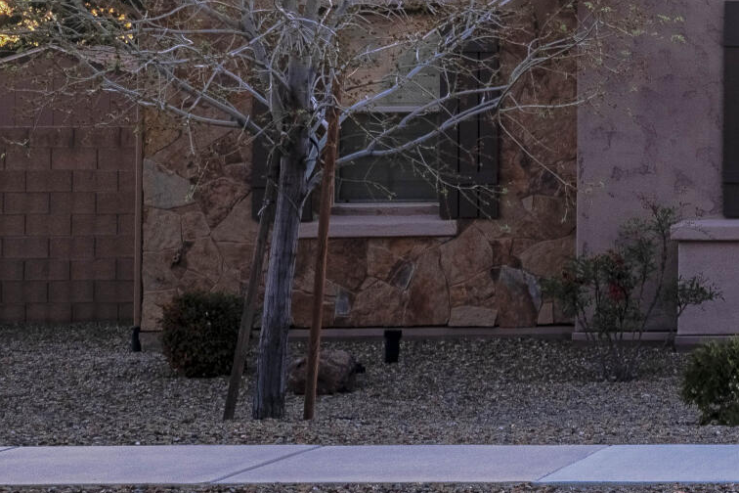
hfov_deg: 13.5
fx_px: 2771
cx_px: 1371
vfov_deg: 10.1
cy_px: 28
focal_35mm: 135
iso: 250
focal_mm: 34
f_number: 7.1
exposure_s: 1/15
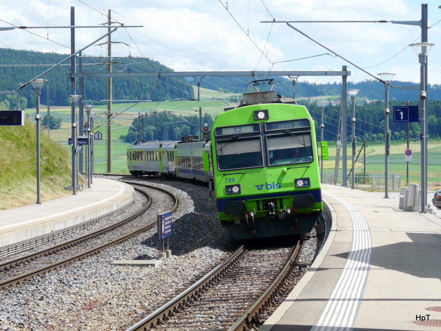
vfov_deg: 13.0
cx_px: 220
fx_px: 1452
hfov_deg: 17.3
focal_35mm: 114
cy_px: 166
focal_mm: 18.8
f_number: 5.6
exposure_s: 1/400
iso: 100
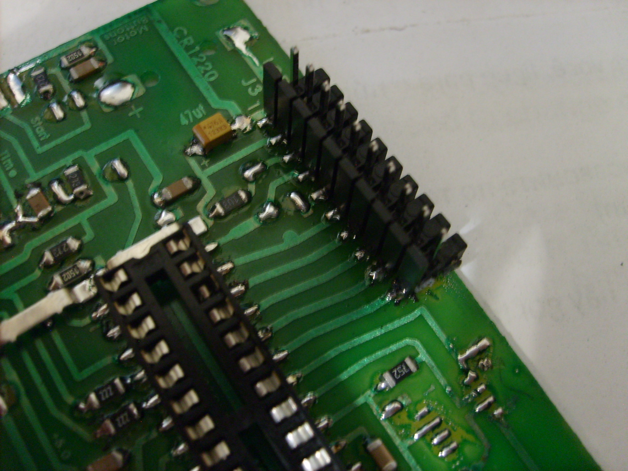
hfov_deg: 52.6
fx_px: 635
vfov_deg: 40.7
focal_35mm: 35
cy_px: 236
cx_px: 314
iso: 140
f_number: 2.8
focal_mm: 5.8
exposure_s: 1/3
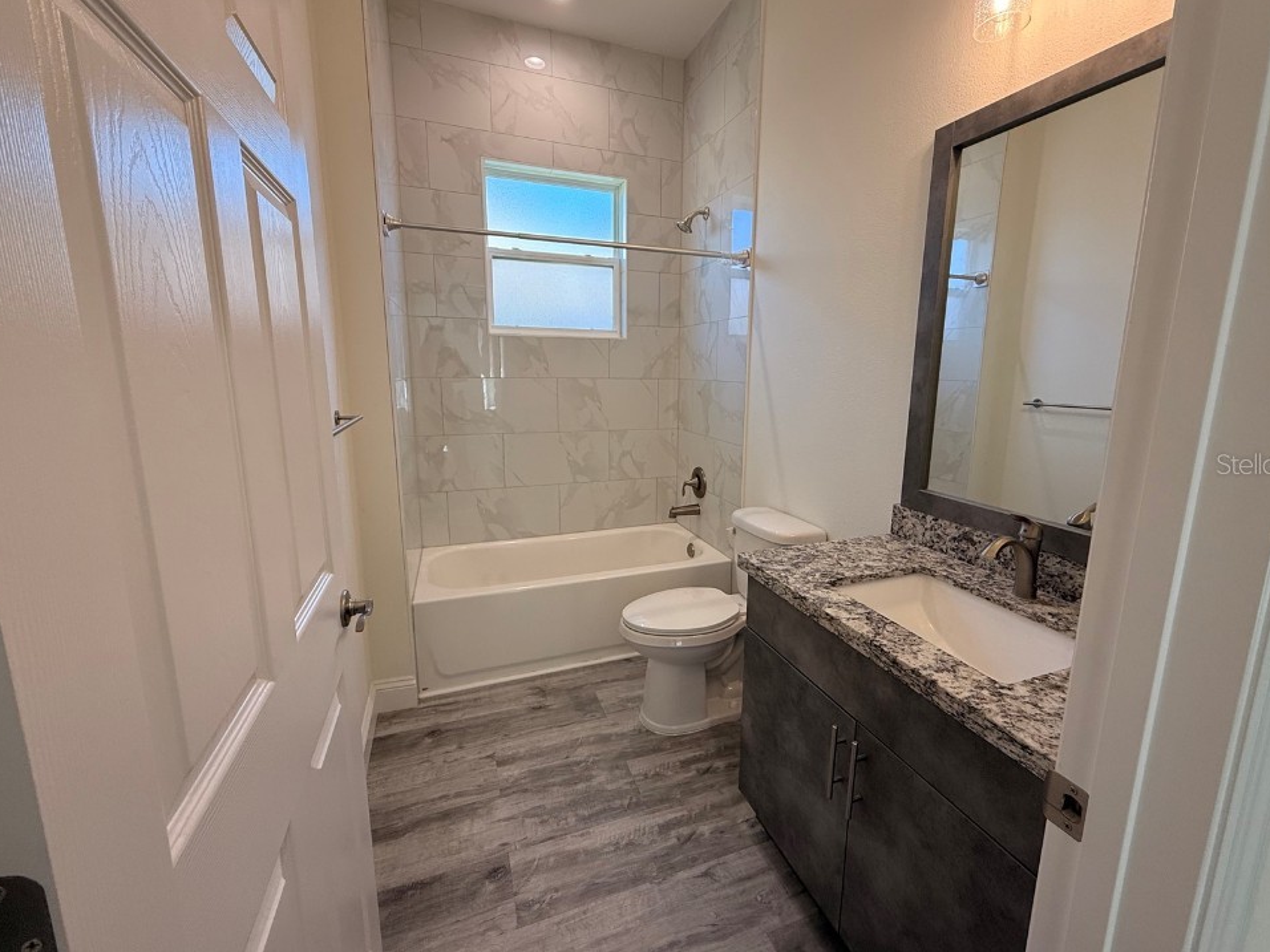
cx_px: 662
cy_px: 463
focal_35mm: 15
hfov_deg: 98.1
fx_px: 550
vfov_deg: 81.7
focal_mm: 2.22
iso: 125
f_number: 2.2
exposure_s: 1/120
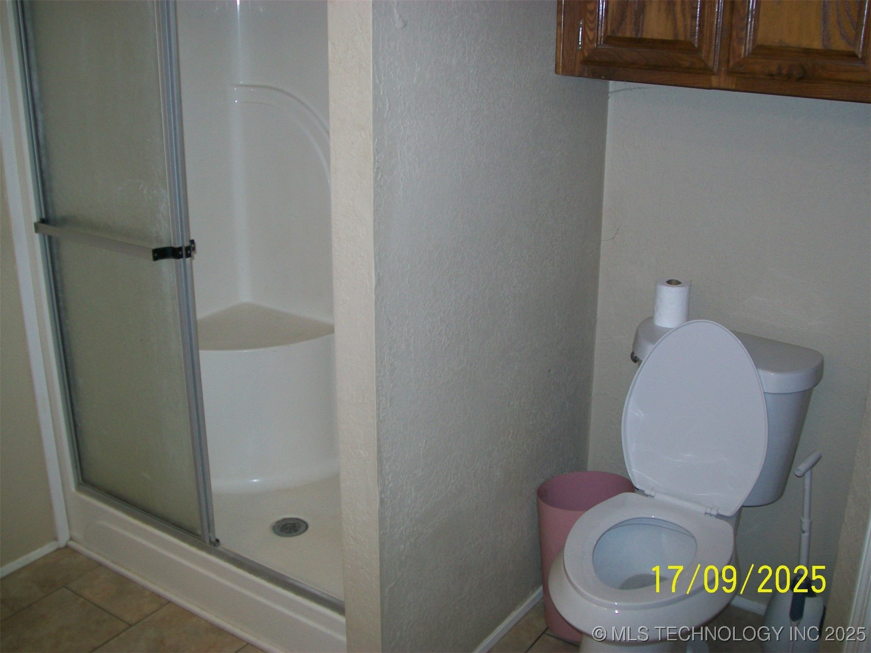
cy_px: 326
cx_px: 436
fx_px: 906
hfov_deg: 51.4
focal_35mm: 36
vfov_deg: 39.7
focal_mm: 6
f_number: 2.7
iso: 64
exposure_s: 1/60
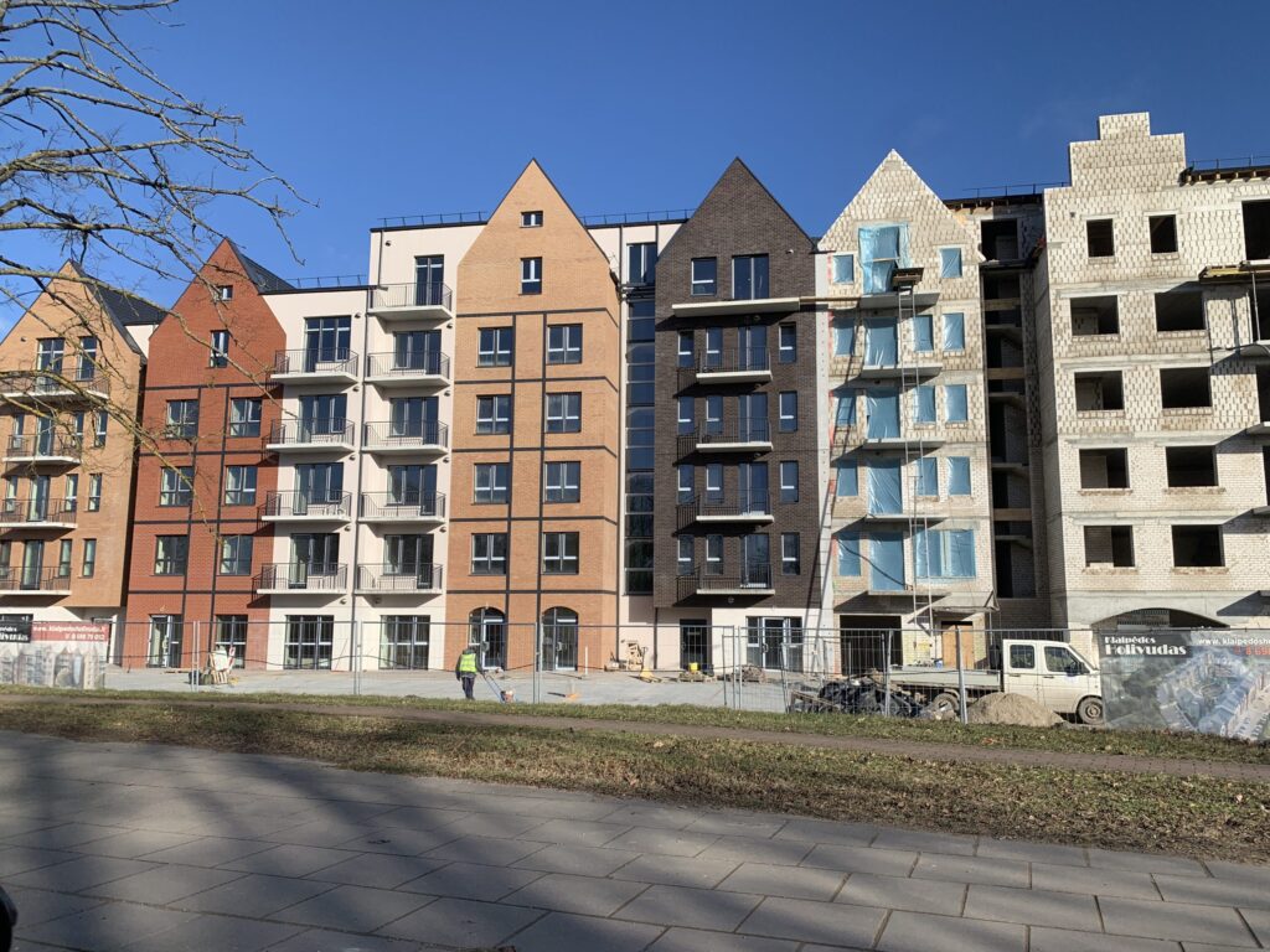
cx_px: 635
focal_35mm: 26
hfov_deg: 67.3
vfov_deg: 53.1
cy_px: 476
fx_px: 954
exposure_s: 1/2545
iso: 25
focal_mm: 4.25
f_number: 1.8
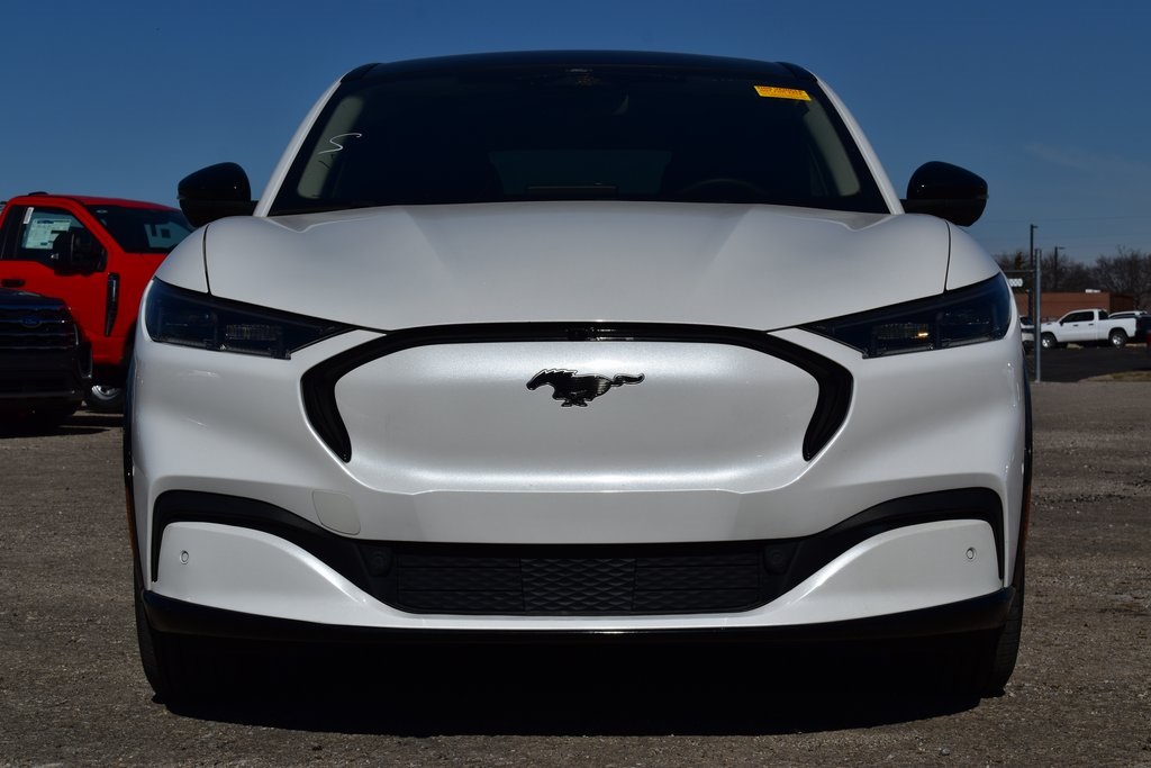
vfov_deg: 18.2
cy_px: 384
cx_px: 576
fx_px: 2398
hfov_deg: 27.0
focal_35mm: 75
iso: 200
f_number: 13
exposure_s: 1/1000
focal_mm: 50
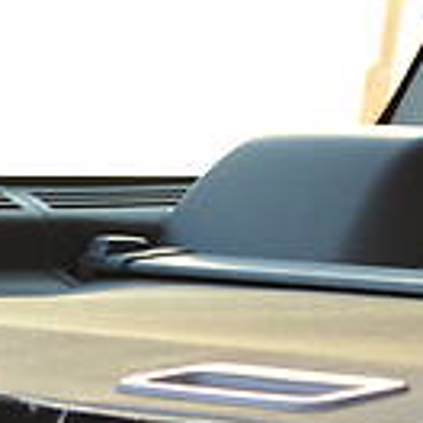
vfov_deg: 6.2
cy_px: 732
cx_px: 468
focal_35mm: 278
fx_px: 3843
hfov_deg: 6.3
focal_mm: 36
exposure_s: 1/80
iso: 400
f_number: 5
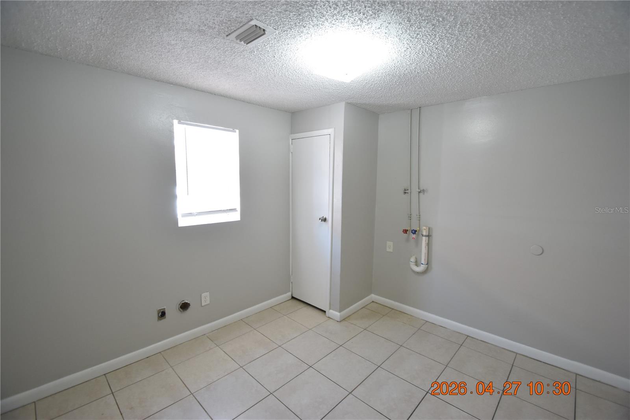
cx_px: 315
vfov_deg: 77.3
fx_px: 262
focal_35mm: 15
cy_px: 210
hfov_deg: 100.4
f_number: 4
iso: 720
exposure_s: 1/60
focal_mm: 10
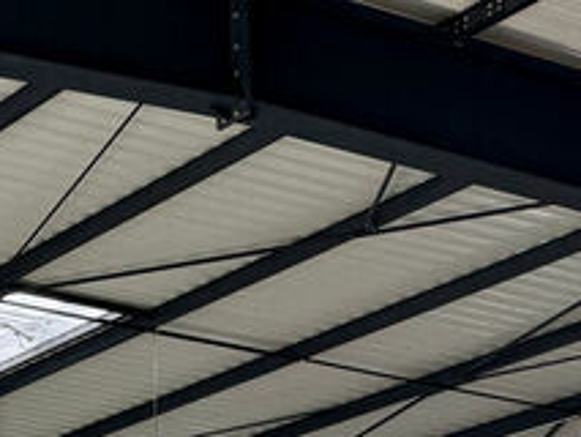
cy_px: 940
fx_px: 1814
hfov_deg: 14.9
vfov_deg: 11.9
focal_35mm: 108
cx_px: -576
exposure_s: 1/164
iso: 64
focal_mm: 6.76
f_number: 1.78
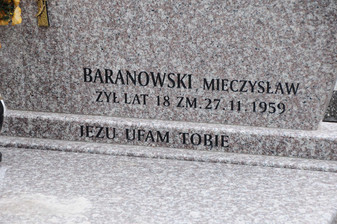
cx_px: 168
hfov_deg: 14.4
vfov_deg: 9.6
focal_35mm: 142
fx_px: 1332
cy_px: 112
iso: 640
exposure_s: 1/400
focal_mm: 95
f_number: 7.1
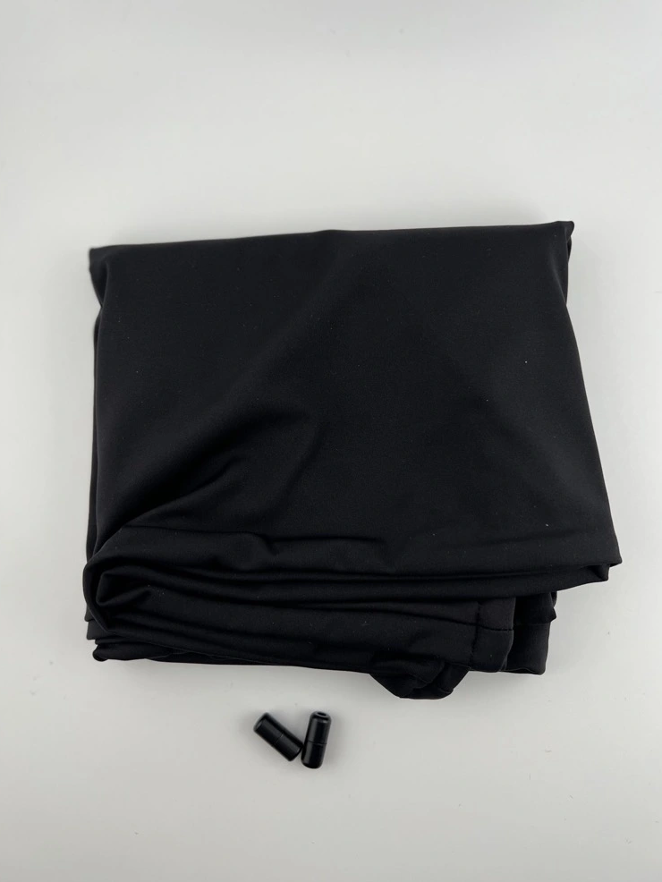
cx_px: 330
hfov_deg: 51.4
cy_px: 429
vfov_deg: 65.3
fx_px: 688
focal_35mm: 27
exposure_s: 1/611
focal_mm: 5.7
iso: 50
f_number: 1.5
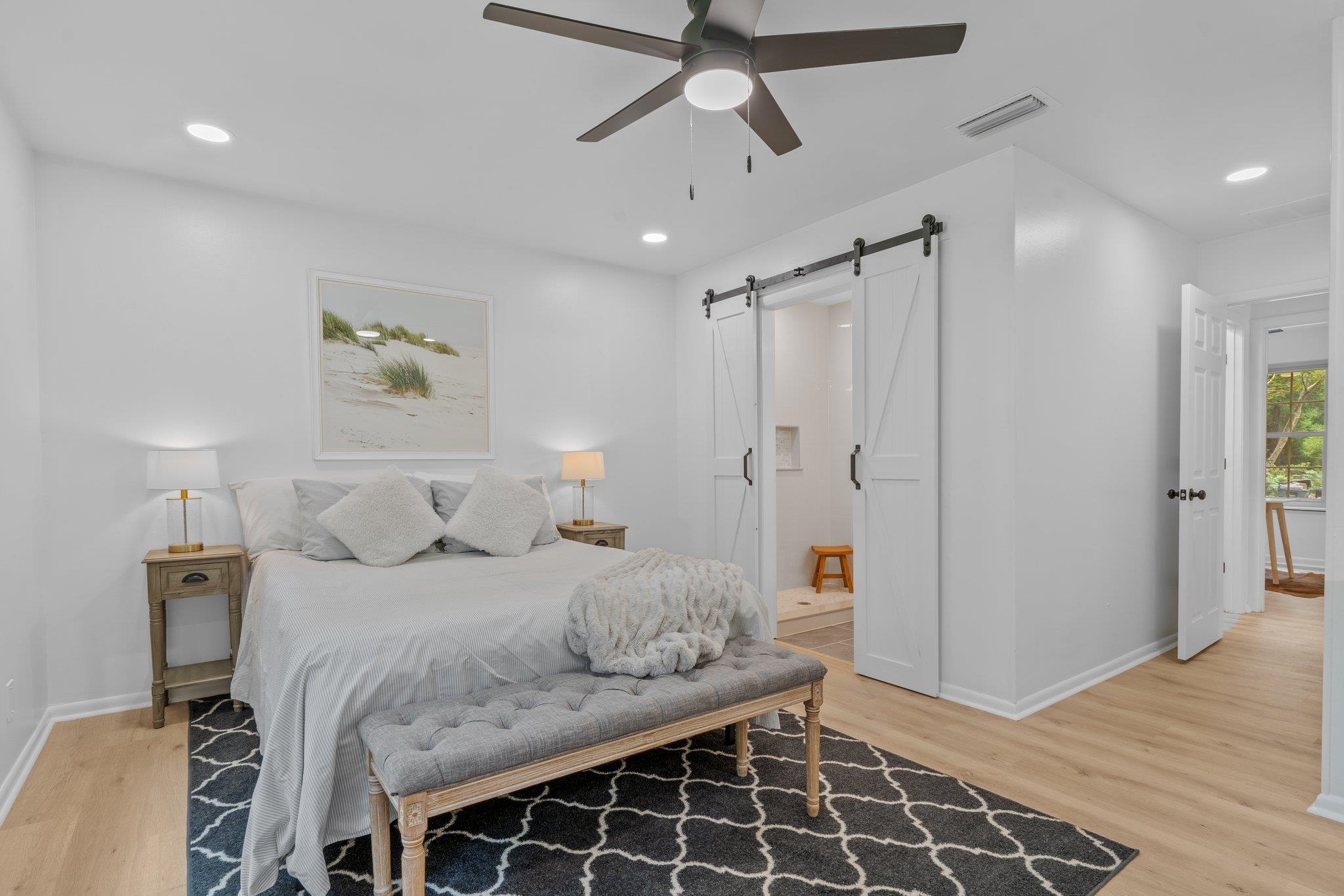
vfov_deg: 70.4
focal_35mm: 17
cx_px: 672
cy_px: 448
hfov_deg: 93.3
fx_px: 635
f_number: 9
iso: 100
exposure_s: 1.6
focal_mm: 17
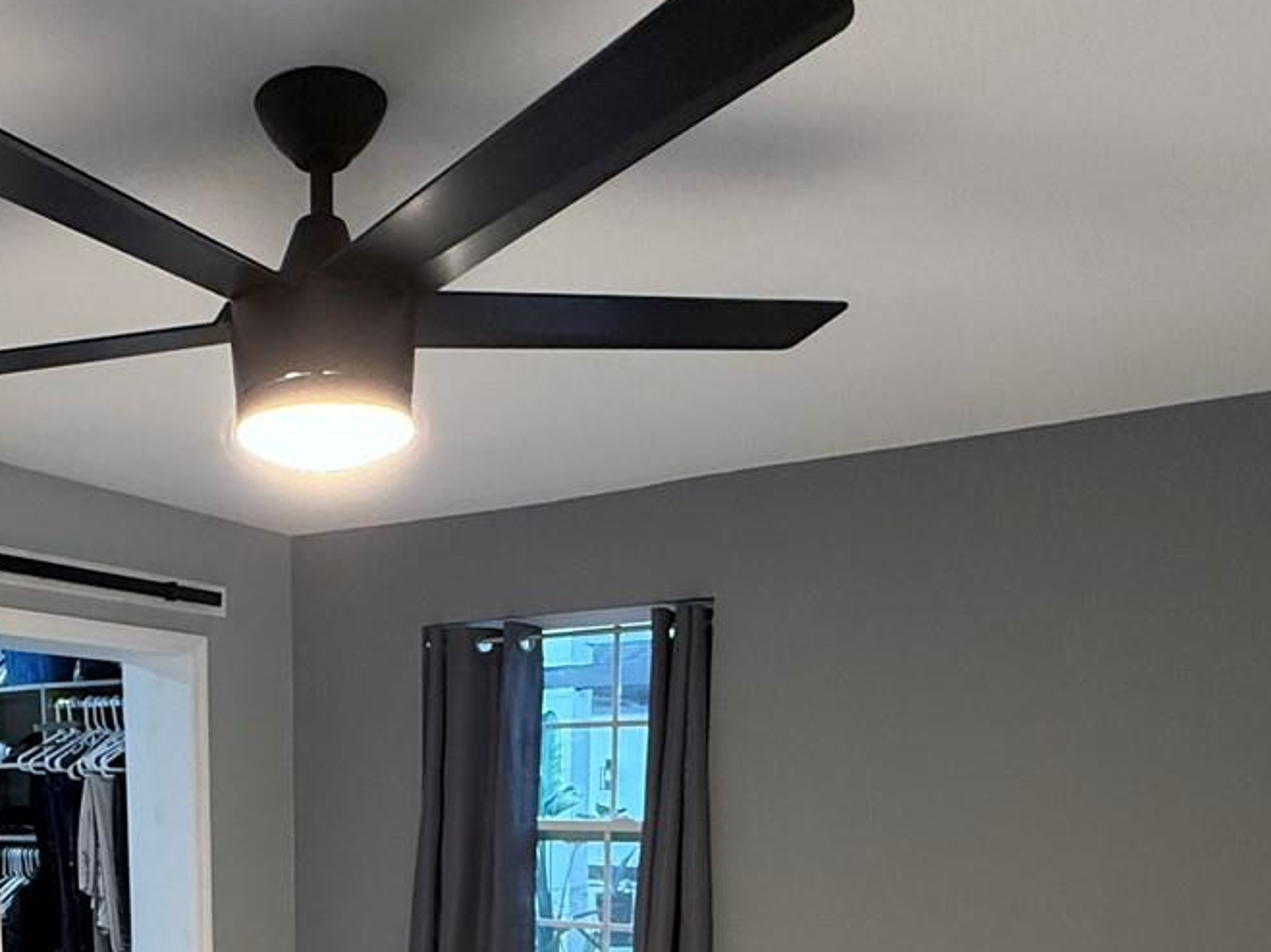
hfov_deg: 51.8
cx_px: 326
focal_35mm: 34
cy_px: 944
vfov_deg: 37.5
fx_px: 1248
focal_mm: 2.22
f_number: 2.2
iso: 500
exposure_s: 1/60
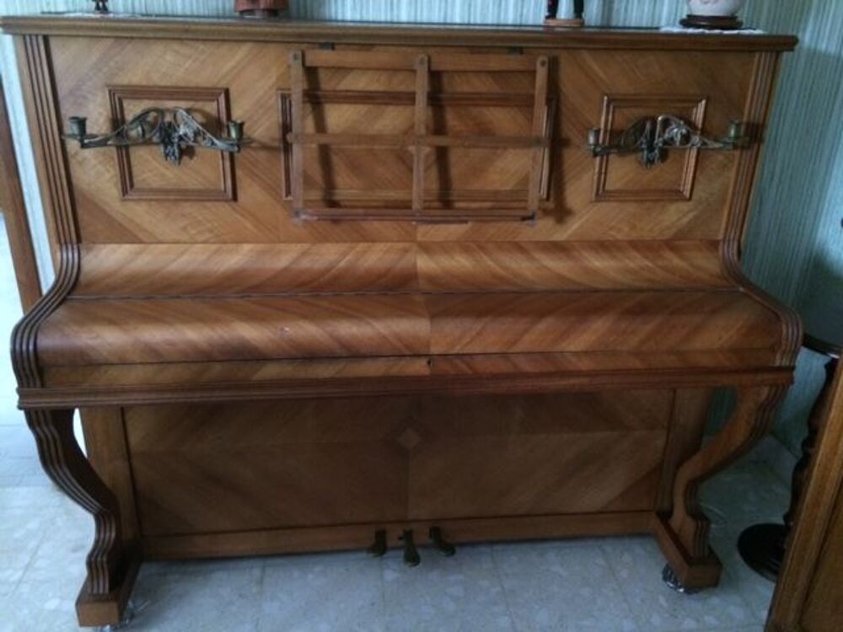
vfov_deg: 48.2
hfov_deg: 61.7
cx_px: 422
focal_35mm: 29
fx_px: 706
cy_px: 316
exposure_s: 1/17
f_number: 2.2
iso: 400
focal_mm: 4.15
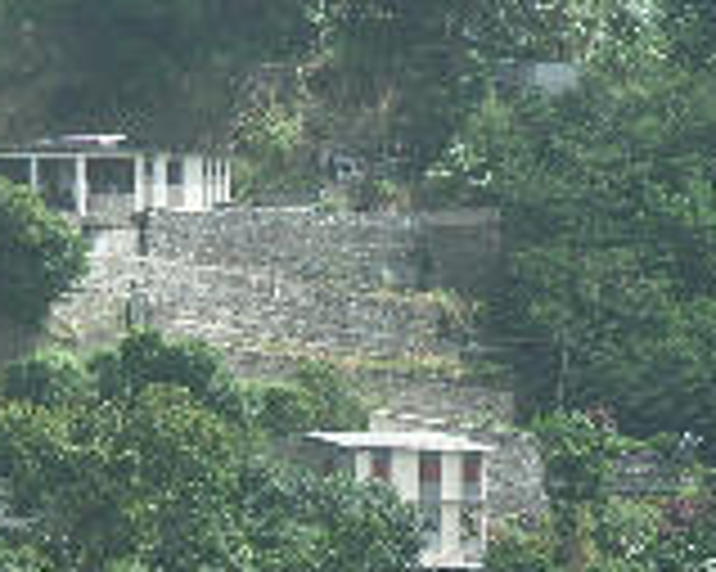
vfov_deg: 2.8
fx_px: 11648
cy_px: 396
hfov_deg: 3.5
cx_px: 236
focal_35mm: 550
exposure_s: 1/400
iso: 100
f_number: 5.6
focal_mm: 42.43
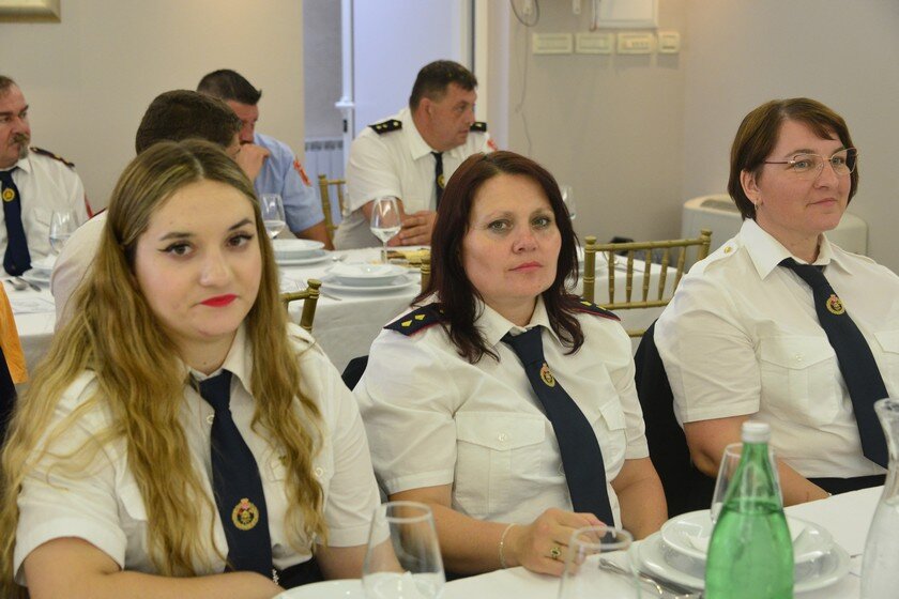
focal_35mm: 62
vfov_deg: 21.9
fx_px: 1548
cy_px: 300
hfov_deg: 32.4
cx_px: 450
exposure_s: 1/125
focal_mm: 62
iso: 4000
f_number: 5
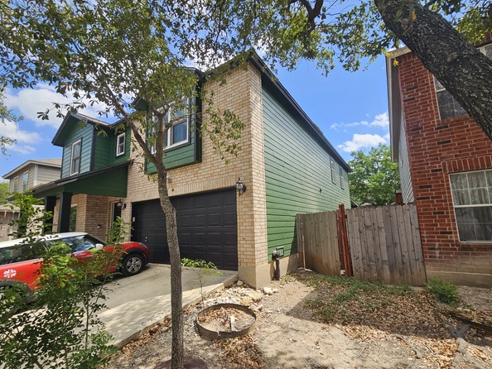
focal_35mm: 14
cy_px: 198
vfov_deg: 85.6
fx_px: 199
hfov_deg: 102.0
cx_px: 256
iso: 50
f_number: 2.2
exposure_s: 1/1114
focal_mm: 2.2
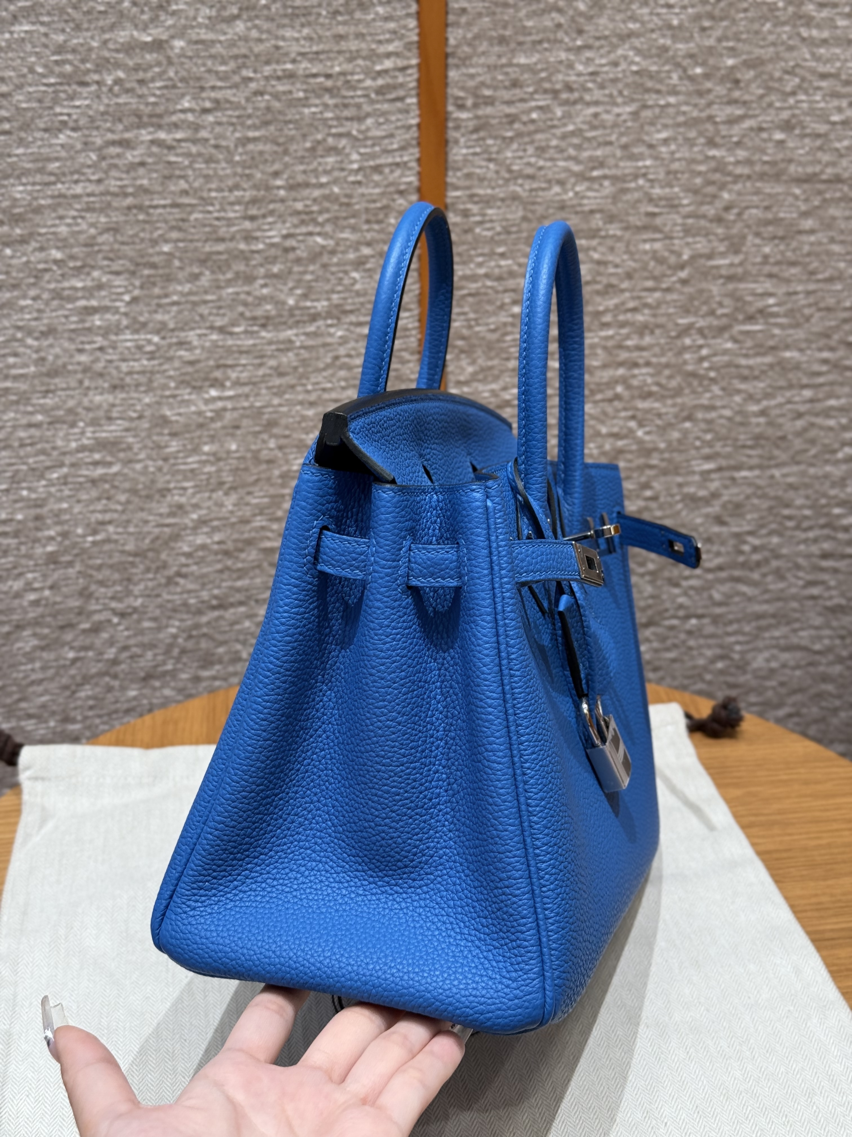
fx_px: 1575
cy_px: 568
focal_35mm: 48
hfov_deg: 30.3
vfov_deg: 39.7
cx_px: 426
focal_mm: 6.76
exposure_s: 1/50
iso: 64
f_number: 1.78
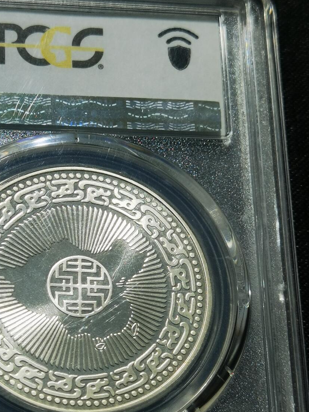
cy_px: 254
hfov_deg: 14.2
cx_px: 86
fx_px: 1238
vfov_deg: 18.9
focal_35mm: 104
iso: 50
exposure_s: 1/119
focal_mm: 6.67
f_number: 1.9
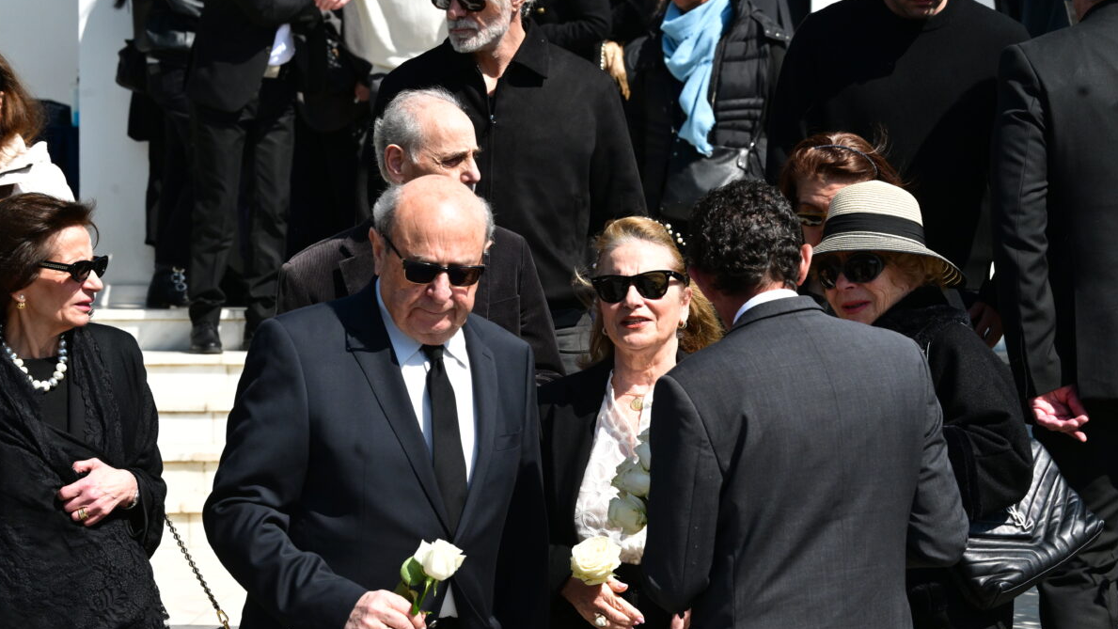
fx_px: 3291
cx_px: 558
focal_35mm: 111
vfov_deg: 10.9
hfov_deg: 19.3
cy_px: 294
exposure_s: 1/3200
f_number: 9
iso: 2000
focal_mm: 105
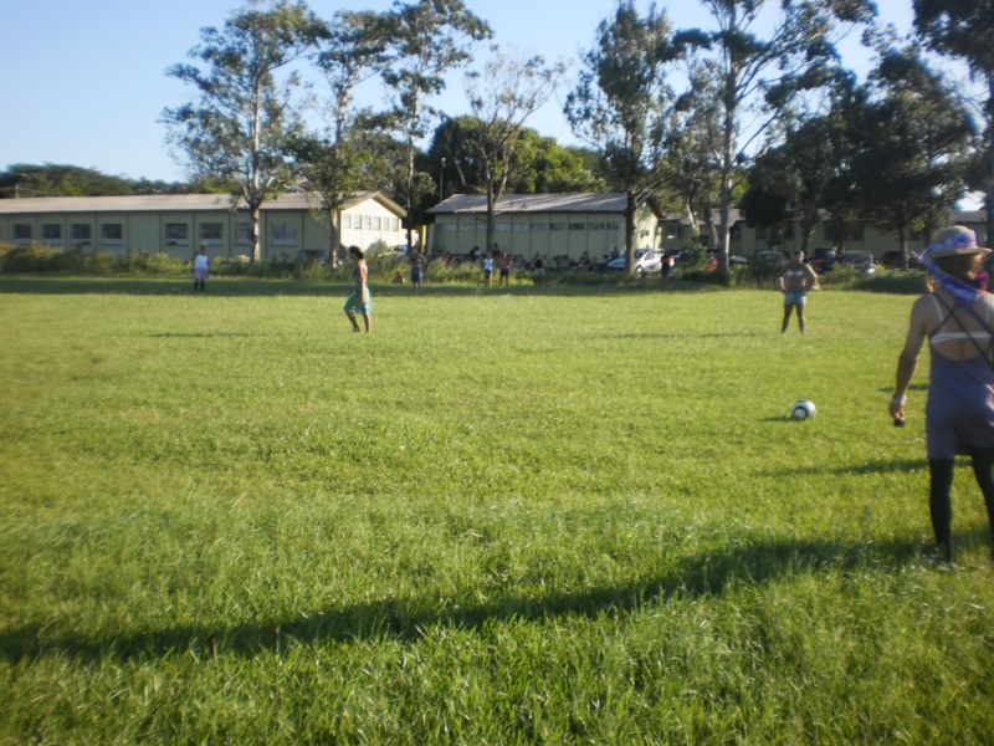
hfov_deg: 51.4
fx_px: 1034
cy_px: 373
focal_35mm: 36
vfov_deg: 39.7
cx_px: 497
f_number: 3.1
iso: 100
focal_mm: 6.3
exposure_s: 1/640
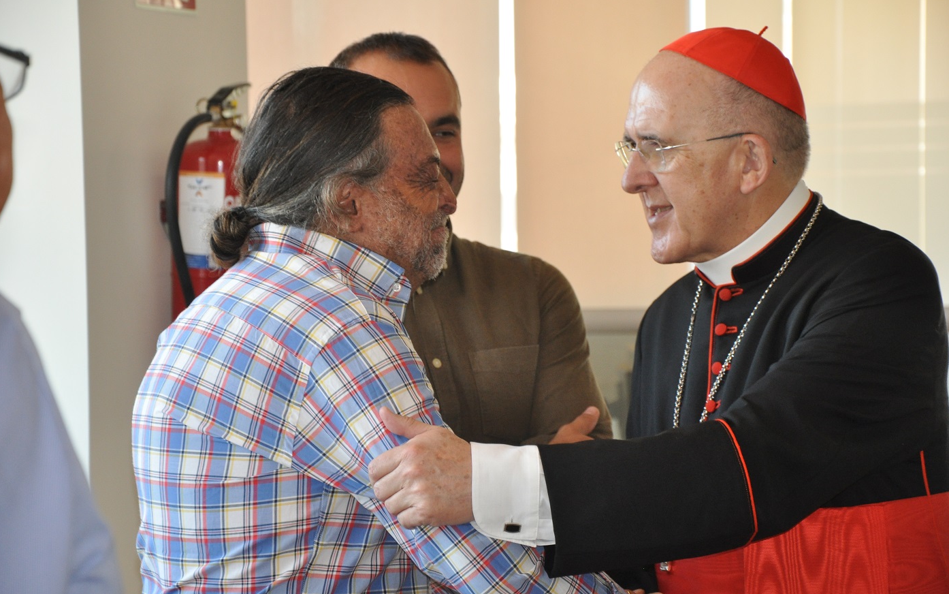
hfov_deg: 14.8
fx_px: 3648
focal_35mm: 141
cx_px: 473
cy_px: 299
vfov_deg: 9.3
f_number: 5.6
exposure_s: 1/100
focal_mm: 92
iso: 800
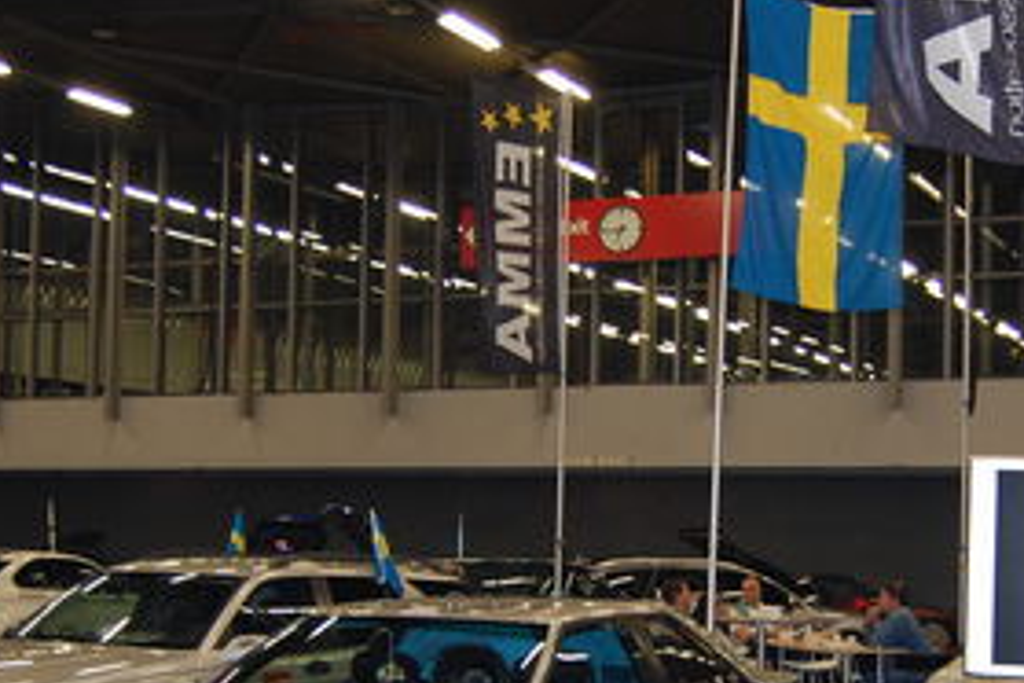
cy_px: 503
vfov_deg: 21.7
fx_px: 1763
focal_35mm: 62
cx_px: 679
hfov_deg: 32.1
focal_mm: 18
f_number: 3.5
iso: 400
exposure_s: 1/60
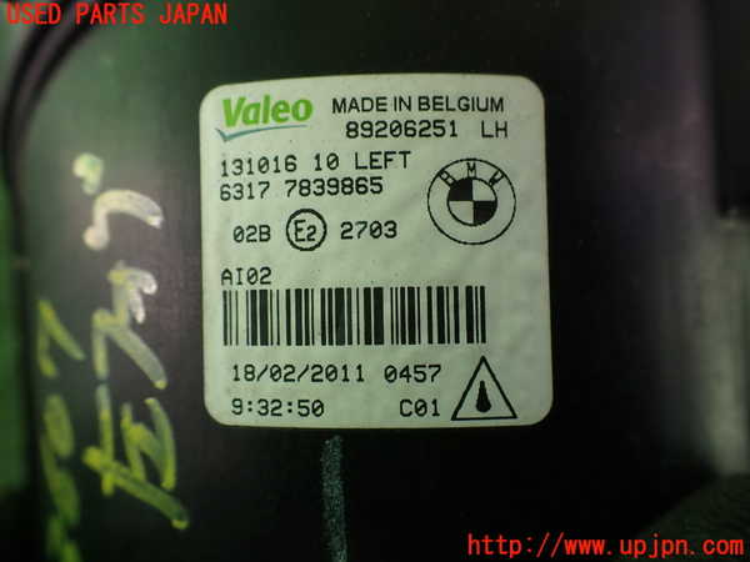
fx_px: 650
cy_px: 281
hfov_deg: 60.0
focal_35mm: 30
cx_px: 375
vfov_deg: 46.8
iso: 100
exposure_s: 1/125
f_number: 2.3
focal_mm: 5.4
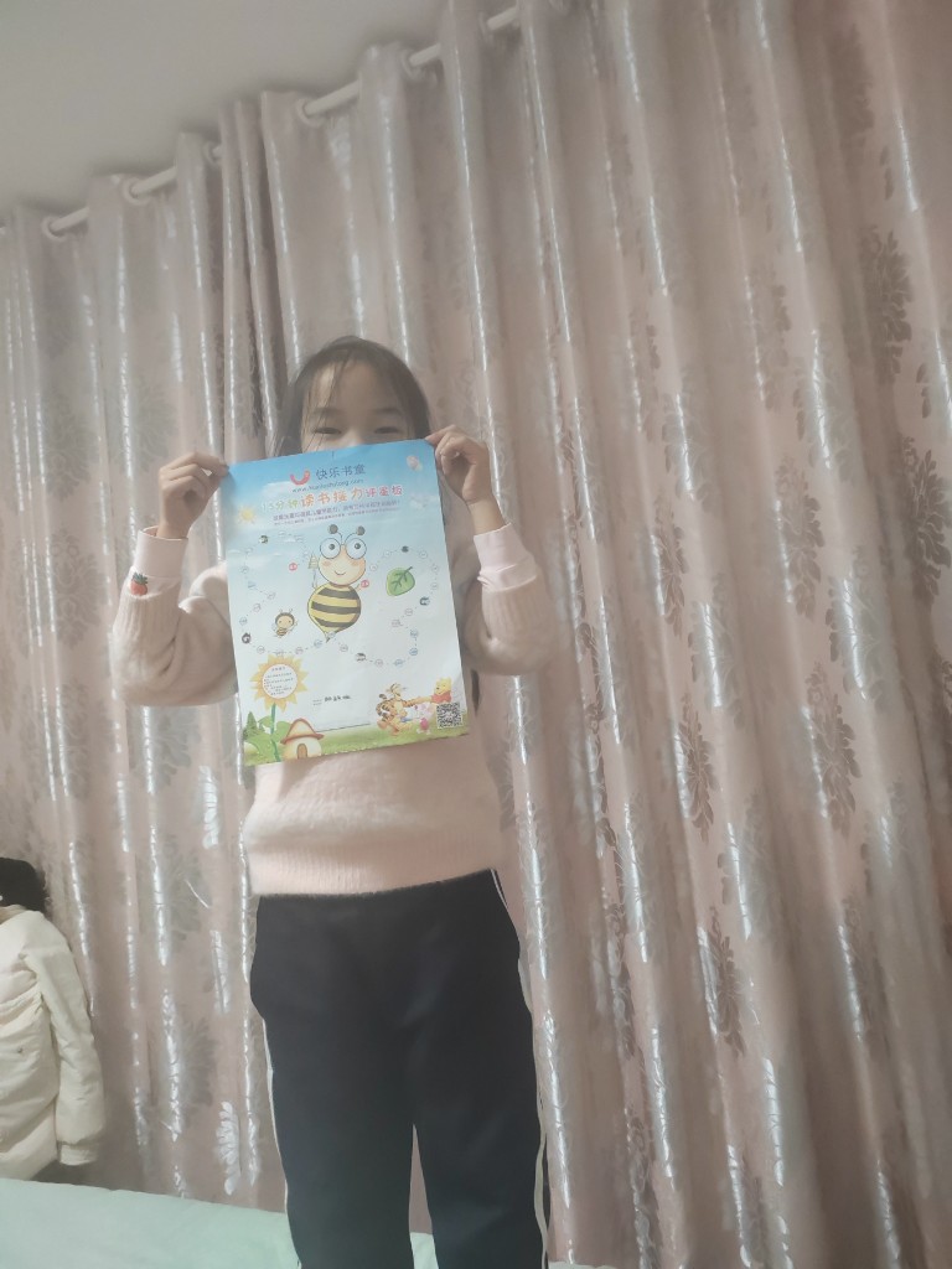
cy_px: 634
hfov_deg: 51.4
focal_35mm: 27
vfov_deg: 65.3
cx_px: 476
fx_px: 990
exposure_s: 1/100
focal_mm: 6.14
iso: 6400
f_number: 1.8
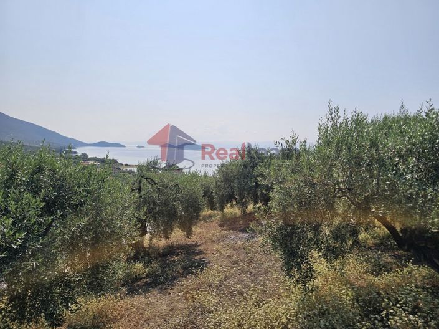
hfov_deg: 74.0
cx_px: 220
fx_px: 292
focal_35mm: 23
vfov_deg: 58.8
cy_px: 164
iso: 10
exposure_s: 1/1659
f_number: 1.7
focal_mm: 6.3
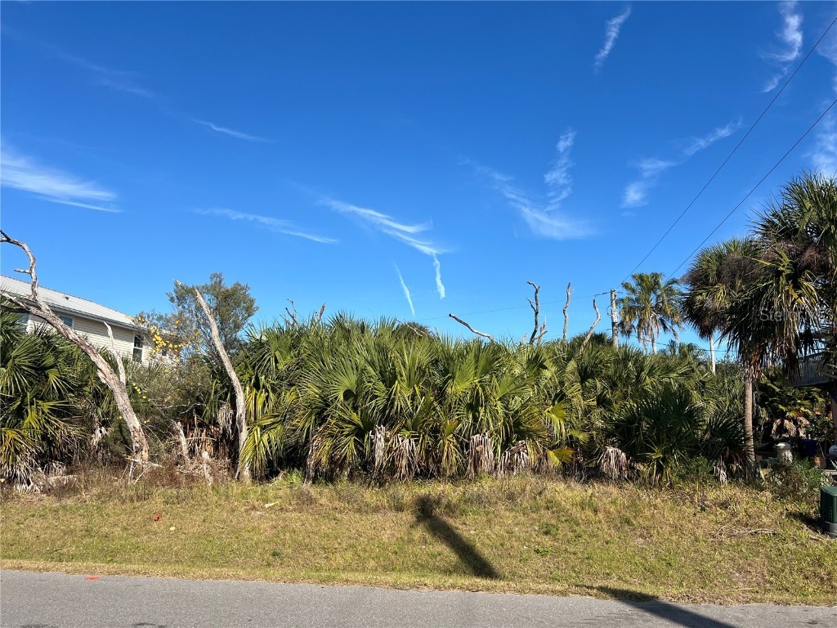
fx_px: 629
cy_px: 314
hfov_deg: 67.3
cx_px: 418
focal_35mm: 26
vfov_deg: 53.1
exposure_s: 1/3968
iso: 50
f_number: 1.5
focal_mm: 5.7
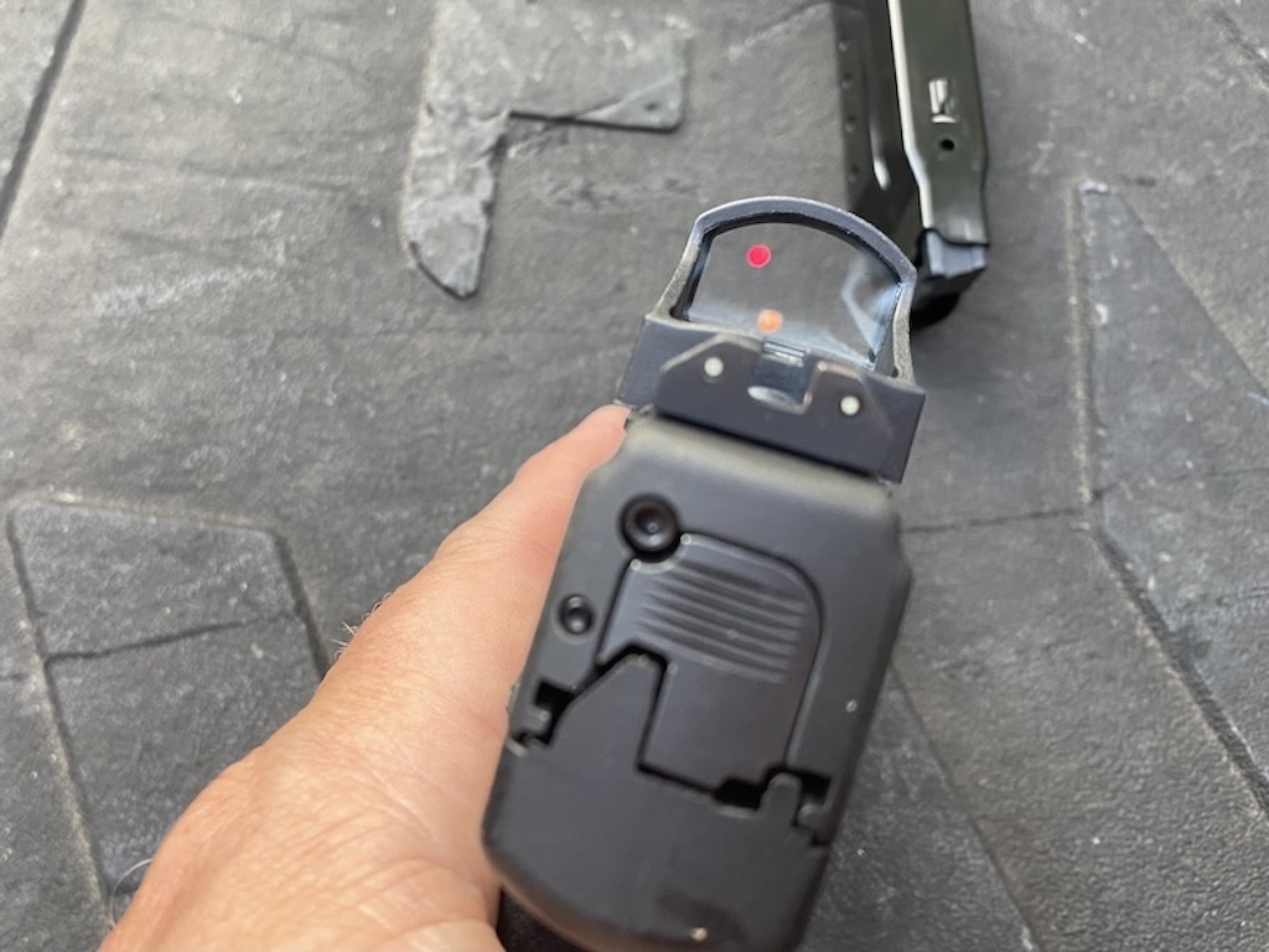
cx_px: 634
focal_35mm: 26
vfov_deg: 53.1
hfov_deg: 67.3
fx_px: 953
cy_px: 476
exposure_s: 1/64
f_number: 1.8
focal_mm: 4.25
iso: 125
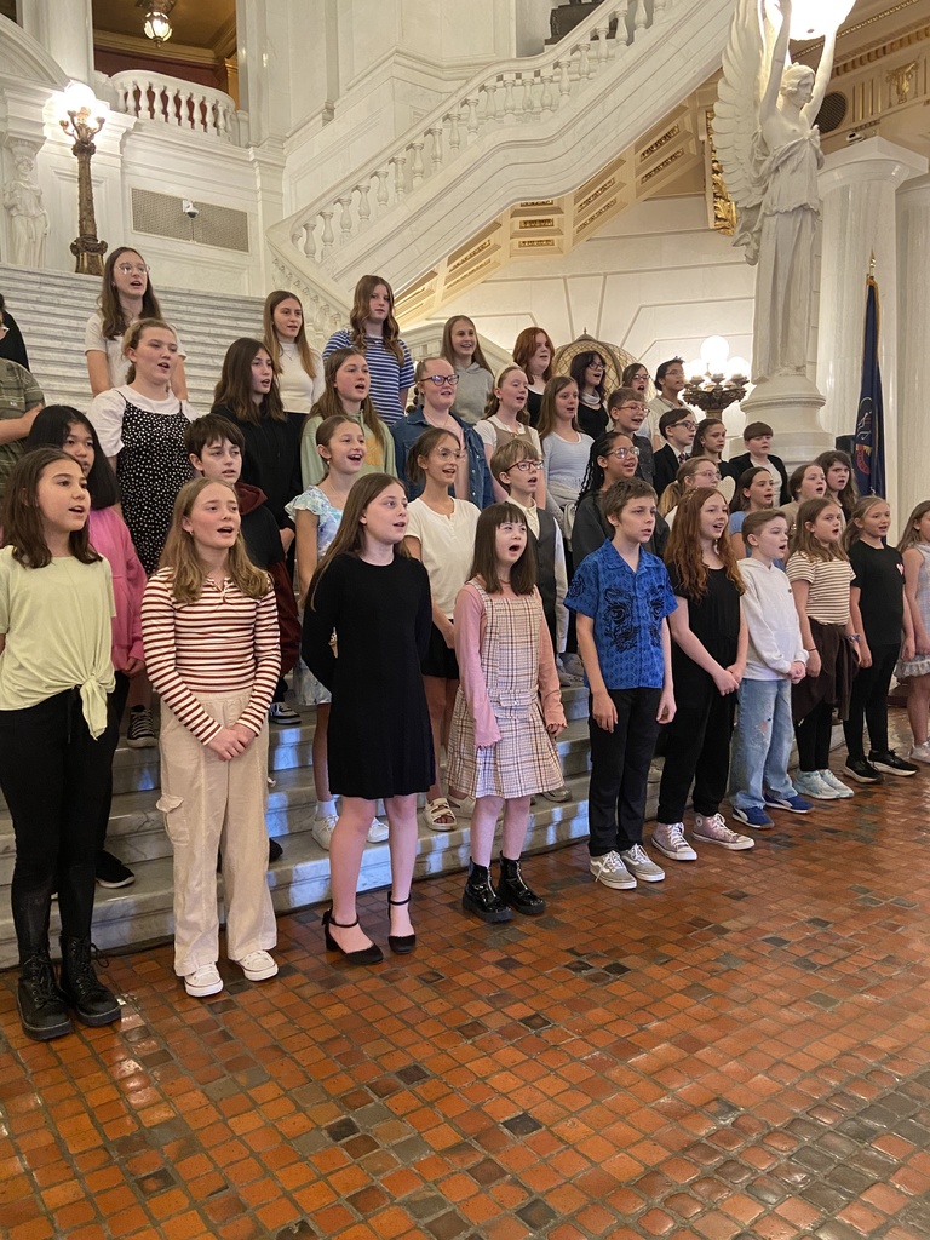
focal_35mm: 26
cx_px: 465
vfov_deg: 67.3
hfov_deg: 53.1
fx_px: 931
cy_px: 620
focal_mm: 4.25
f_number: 1.8
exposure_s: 1/40
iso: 400
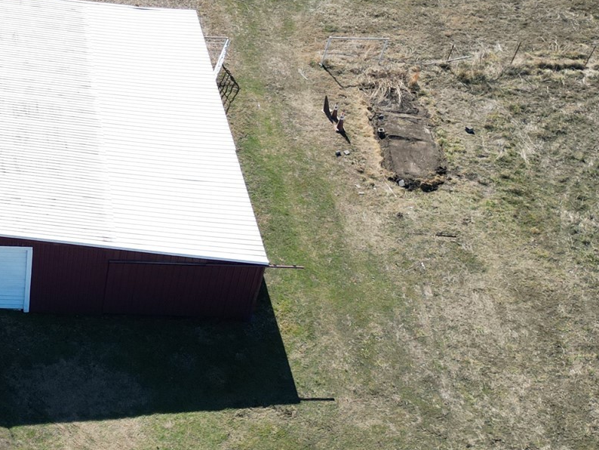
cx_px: -41
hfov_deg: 30.2
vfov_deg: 25.1
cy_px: 161
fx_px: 1004
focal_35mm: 58
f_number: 1.7
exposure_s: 1/2000
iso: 200
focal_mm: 6.72
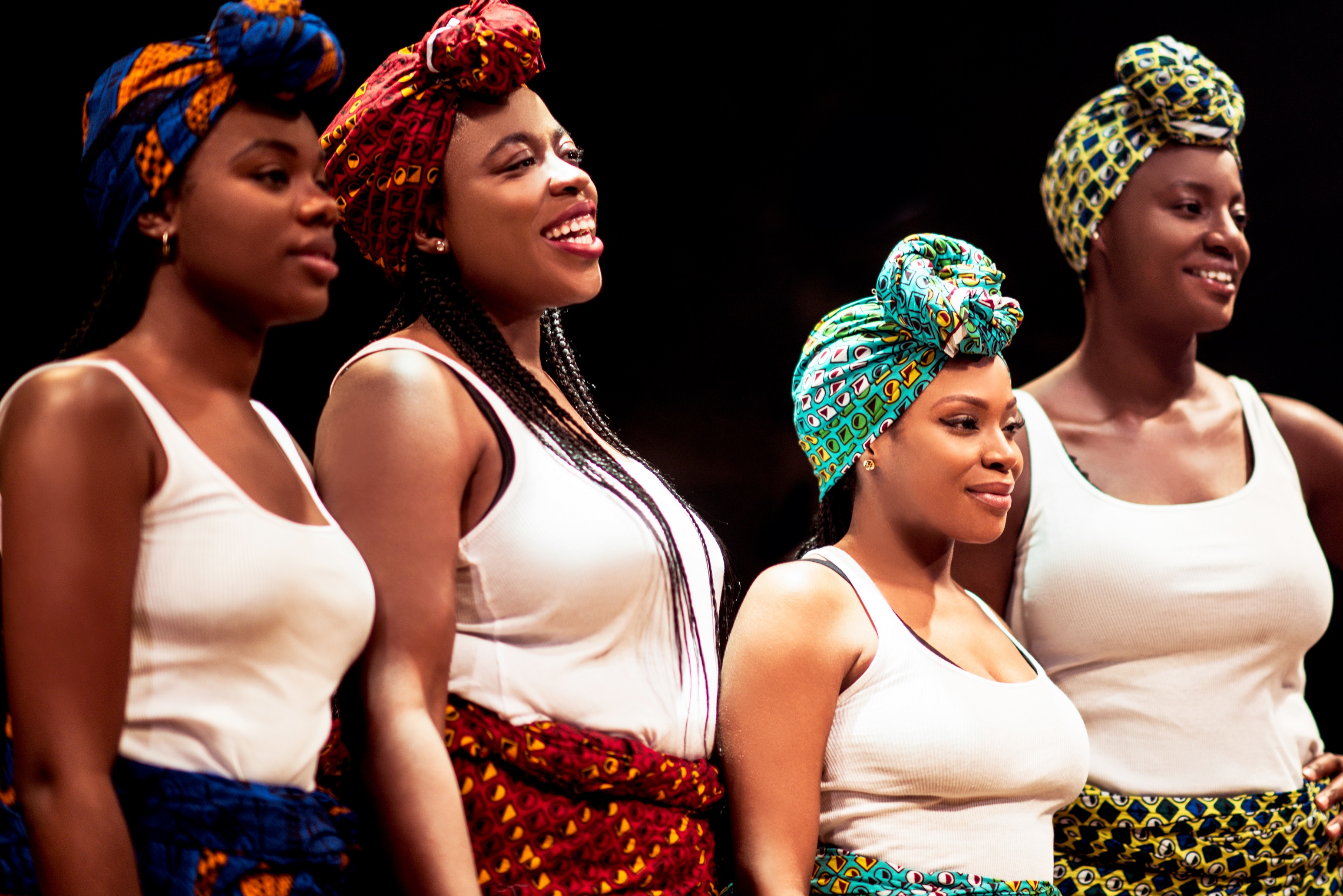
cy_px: 448
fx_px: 3172
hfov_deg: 23.9
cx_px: 672
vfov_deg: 16.1
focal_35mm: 85
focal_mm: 85
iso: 250
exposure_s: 1/320
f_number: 1.4
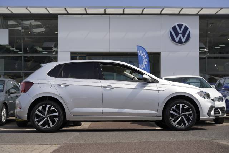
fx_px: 363
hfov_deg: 35.0
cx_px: 114
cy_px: 76
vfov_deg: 23.7
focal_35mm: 57
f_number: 4.5
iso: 100
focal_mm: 57.1
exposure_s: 1/400
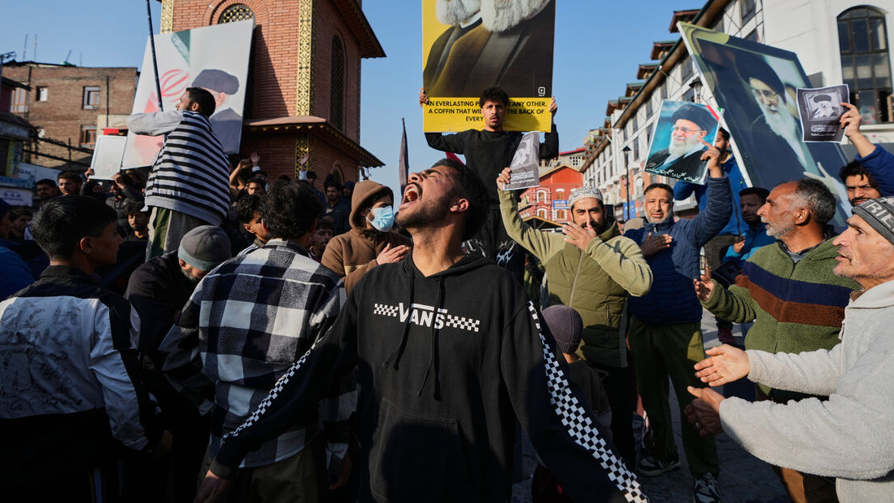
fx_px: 403
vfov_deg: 63.5
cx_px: 445
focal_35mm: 17
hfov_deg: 95.9
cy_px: 211
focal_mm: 16
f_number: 4
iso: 400
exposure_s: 1/2000
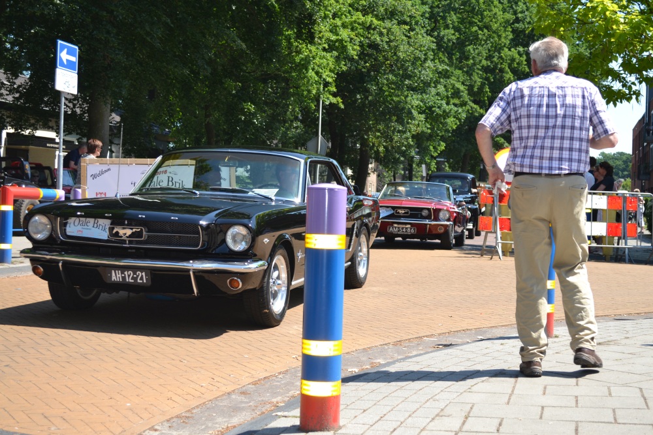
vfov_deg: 25.1
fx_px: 980
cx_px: 326
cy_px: 218
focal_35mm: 54
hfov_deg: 36.9
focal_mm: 36
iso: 100
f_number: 6.3
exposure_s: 1/200
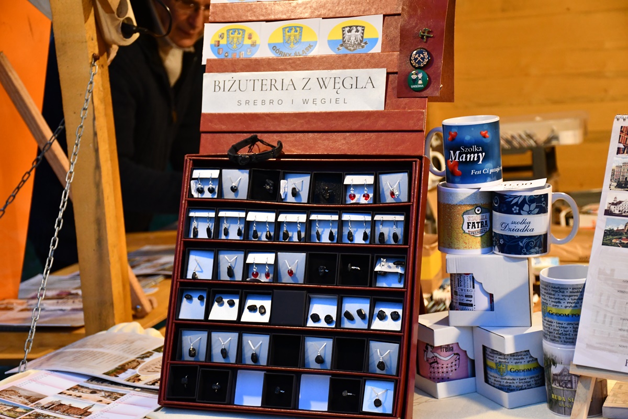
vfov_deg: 17.5
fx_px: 1361
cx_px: 314
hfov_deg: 26.0
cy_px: 210
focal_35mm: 78
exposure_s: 1/125
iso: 2800
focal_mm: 52
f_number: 4.8
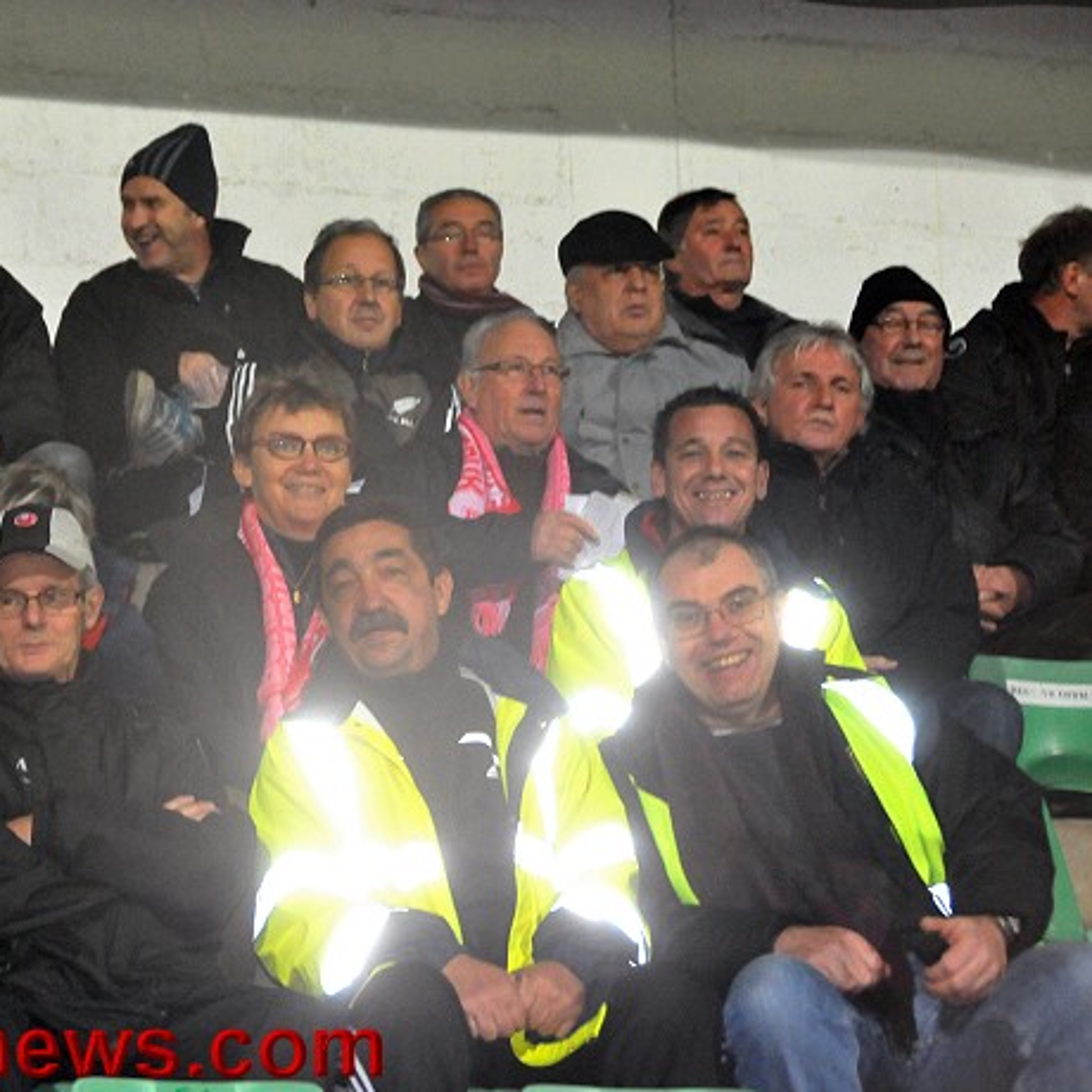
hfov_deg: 11.3
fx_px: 5532
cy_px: 547
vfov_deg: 11.3
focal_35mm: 155
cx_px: 328
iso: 3200
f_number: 7.1
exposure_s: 1/60
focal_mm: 80
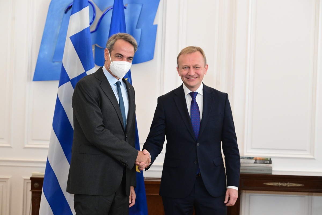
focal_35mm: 120
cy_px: 108
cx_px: 161
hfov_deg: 17.1
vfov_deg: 11.4
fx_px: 1073
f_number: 5.6
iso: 8000
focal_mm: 120
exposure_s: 1/500
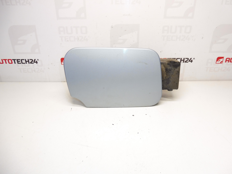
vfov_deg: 54.9
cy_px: 87
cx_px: 116
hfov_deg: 69.4
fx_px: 168
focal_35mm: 25
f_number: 3.5
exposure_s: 1/100
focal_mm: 4.4
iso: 200
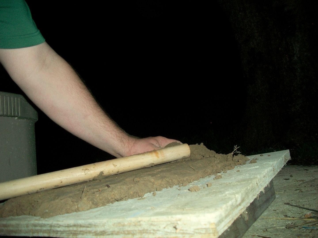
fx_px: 294
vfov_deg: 44.2
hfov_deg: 56.8
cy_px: 119
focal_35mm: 32
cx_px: 159
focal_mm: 5.7
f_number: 2.9
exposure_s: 1/30
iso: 80
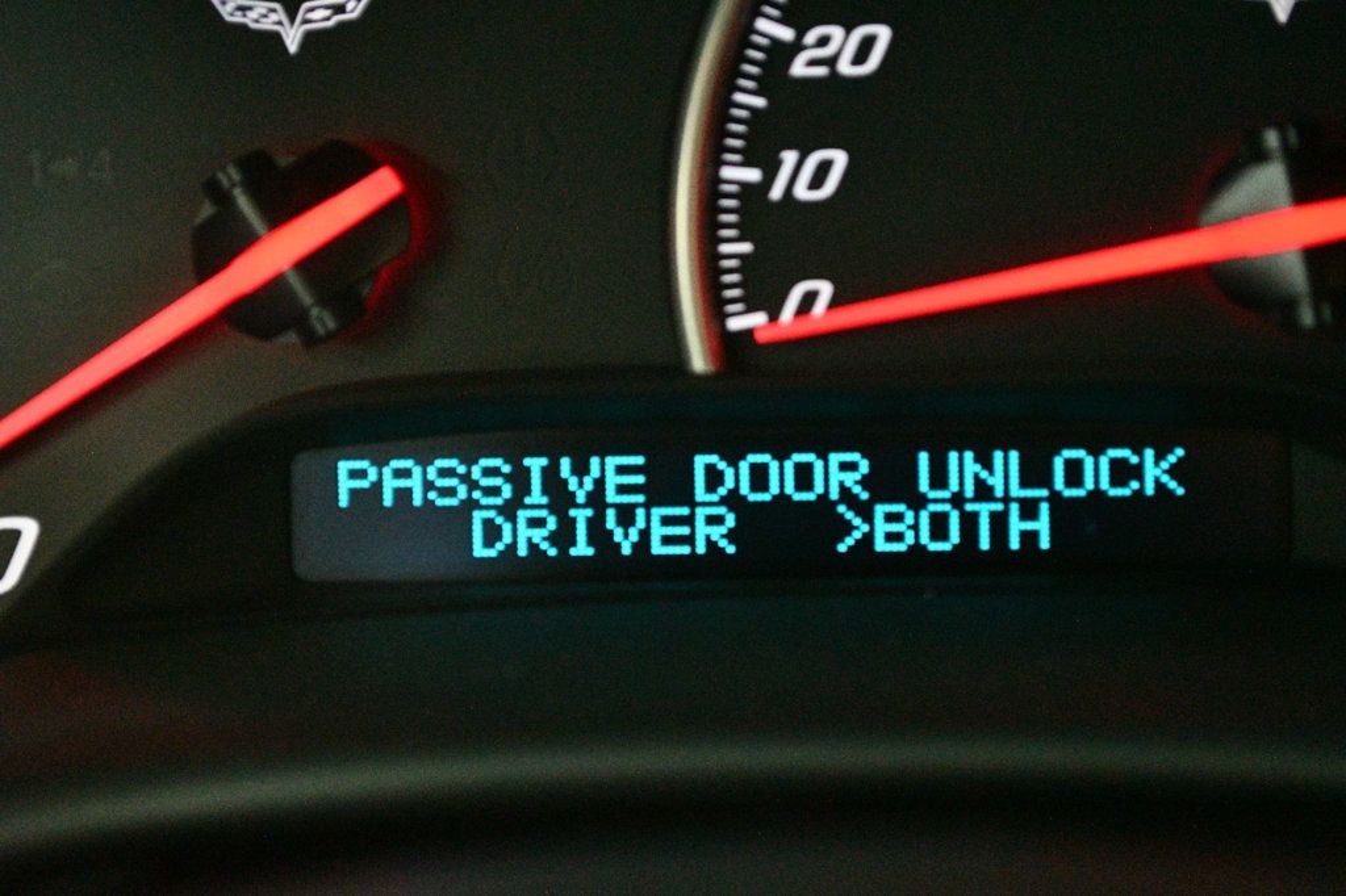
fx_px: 3065
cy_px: 448
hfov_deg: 24.8
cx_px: 673
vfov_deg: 16.6
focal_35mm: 82
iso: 12800
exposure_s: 1/50
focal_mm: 55
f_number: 5.6
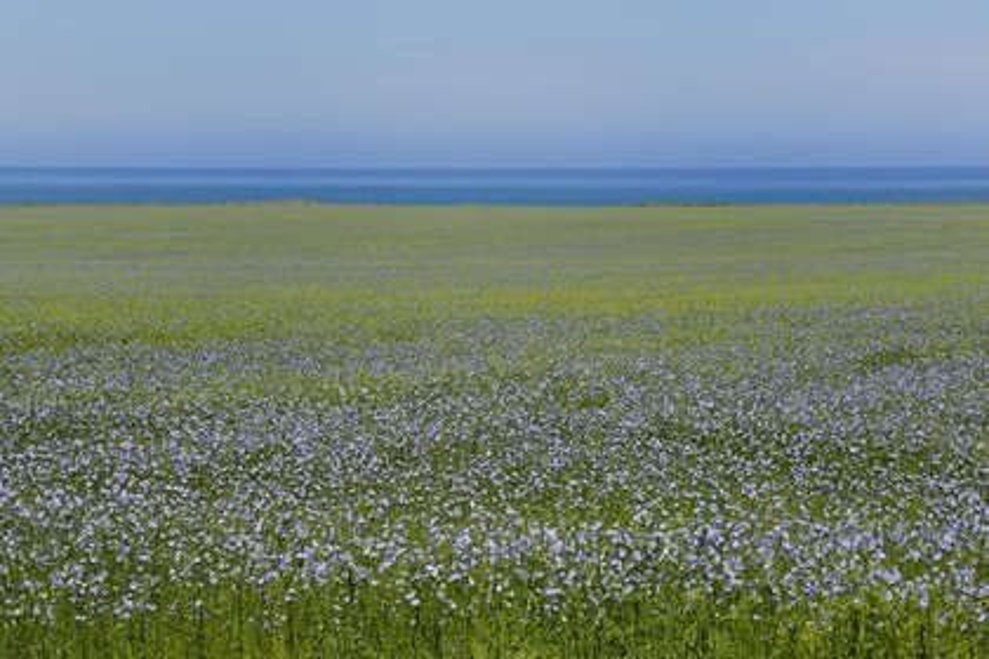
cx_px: 494
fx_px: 4258
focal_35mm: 155
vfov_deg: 8.9
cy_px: 330
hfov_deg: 13.2
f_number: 14
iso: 200
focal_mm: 155
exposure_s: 1/200
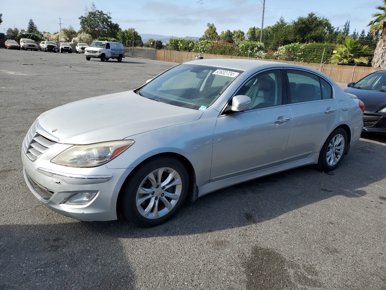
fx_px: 290
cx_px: 193
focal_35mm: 26
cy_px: 145
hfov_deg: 67.3
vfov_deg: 53.1
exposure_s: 1/2500
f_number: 1.5
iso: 50
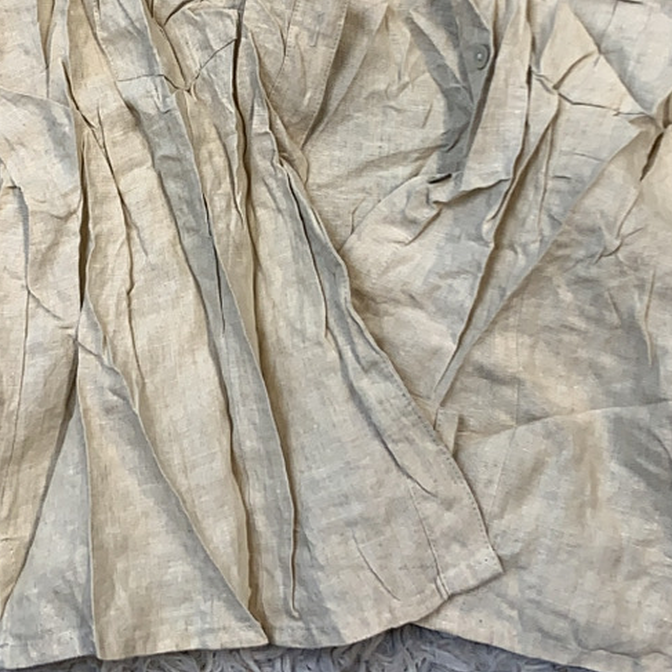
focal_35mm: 51
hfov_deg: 33.4
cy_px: 72
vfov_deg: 31.9
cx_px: 330
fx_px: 1120
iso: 32
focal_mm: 4.25
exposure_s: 1/100
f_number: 1.8
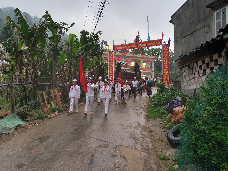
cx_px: 114
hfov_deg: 69.4
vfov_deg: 54.9
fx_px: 165
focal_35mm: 25
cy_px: 86
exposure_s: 1/33
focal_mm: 4.6
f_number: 2
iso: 200
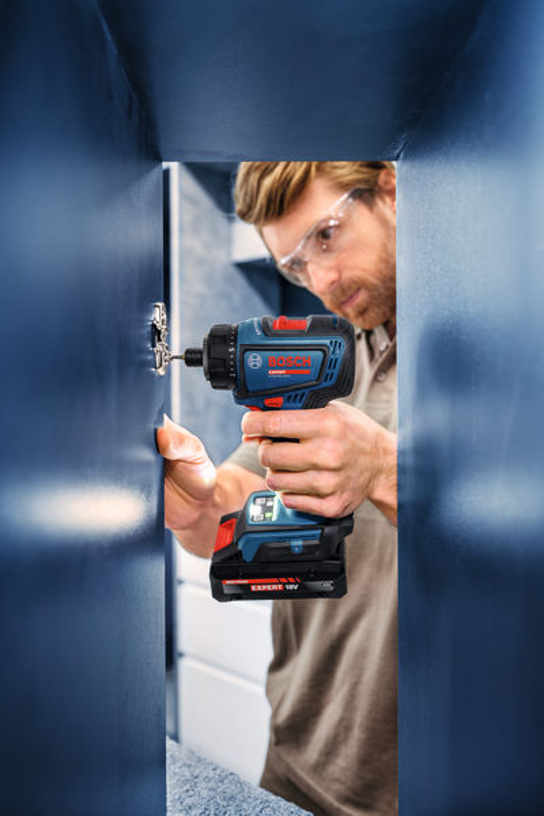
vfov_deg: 59.5
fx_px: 714
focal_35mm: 32
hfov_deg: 41.7
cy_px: 408
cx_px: 272
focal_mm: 31.5
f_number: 4
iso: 800
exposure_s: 1/50
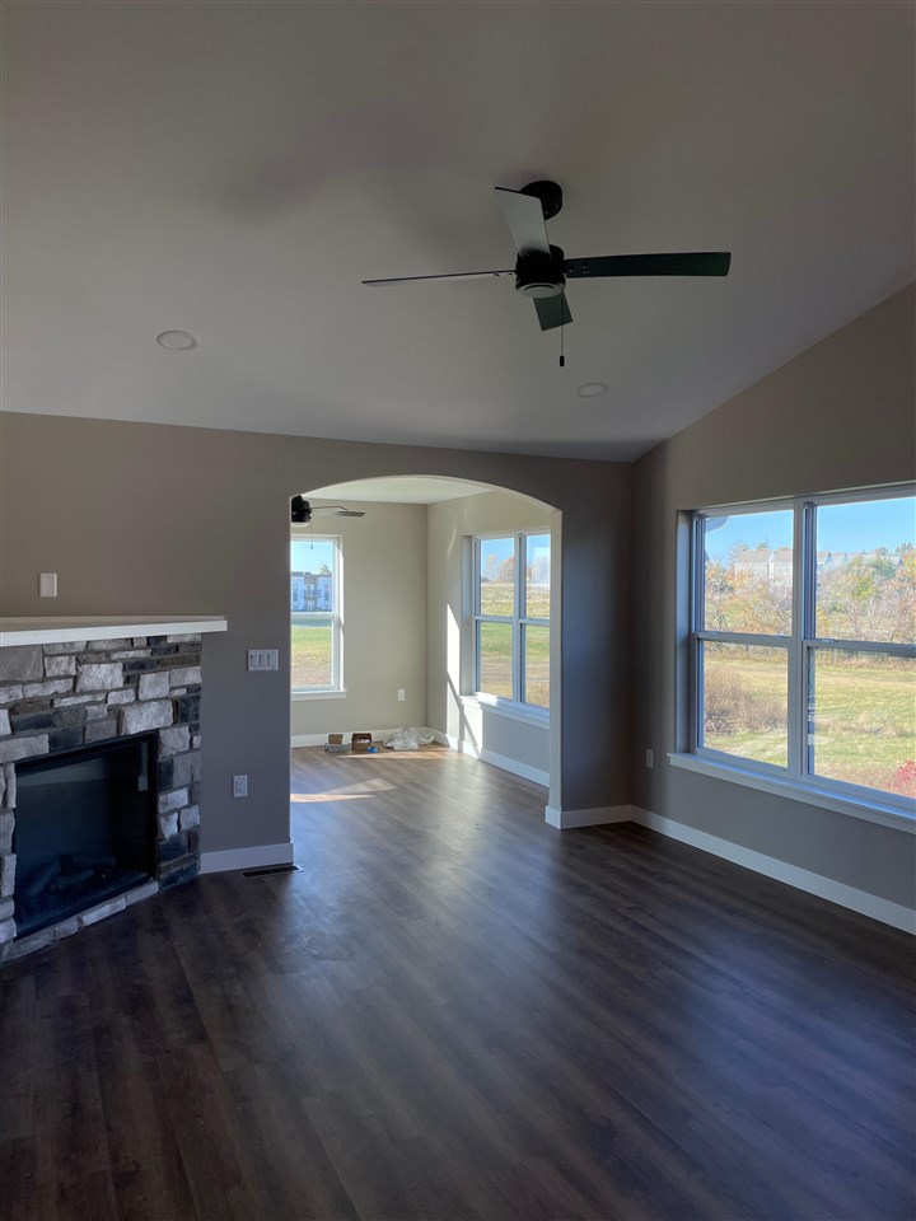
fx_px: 917
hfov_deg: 53.1
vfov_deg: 67.3
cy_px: 610
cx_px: 458
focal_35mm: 26
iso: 32
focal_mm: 4.2
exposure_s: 1/430
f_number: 1.6
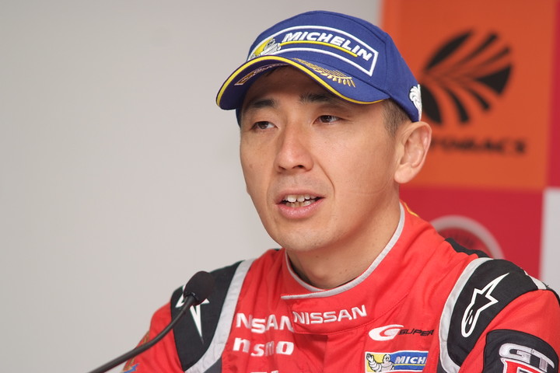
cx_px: 280
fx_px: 4200
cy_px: 186
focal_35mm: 270
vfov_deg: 5.1
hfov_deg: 7.6
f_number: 2.8
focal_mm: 180
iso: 400
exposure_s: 1/250
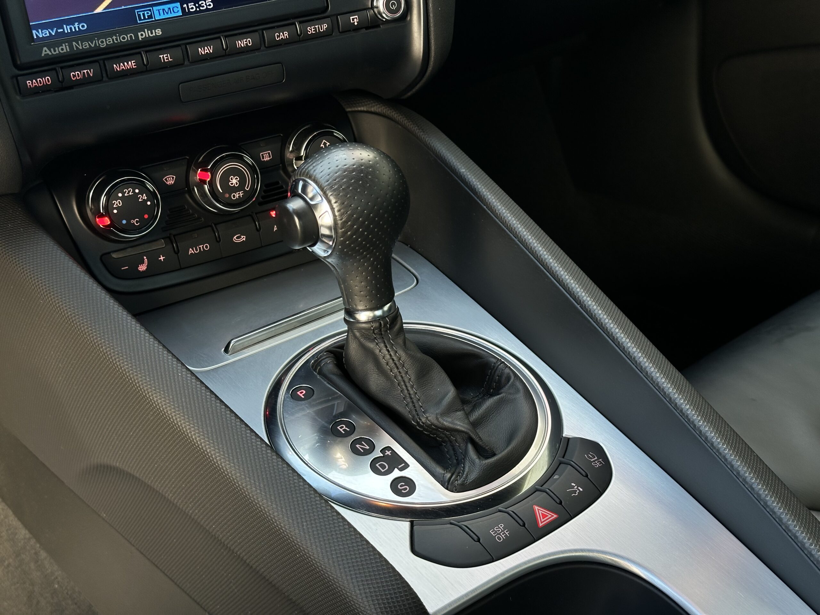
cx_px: 410
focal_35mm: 48
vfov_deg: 30.3
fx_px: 1137
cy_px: 308
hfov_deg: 39.7
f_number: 1.78
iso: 40
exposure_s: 1/110
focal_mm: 6.86
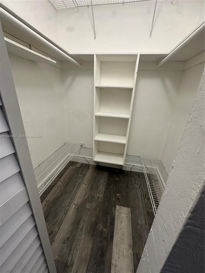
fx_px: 111
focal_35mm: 14
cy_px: 136
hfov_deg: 85.7
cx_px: 102
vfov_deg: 102.1
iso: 320
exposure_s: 1/60
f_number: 2.2
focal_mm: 2.22
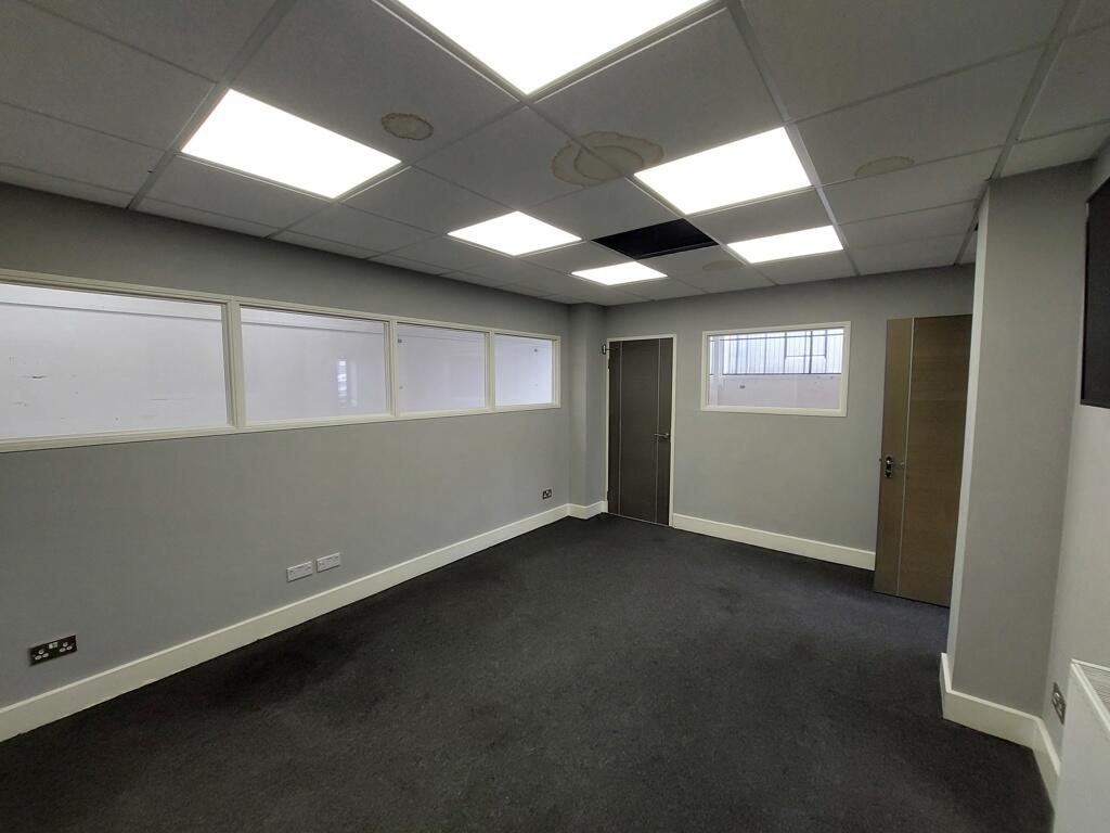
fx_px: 417
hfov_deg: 106.2
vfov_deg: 89.9
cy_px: 416
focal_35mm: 13
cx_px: 555
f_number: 2.2
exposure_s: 1/50
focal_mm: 1.74
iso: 80
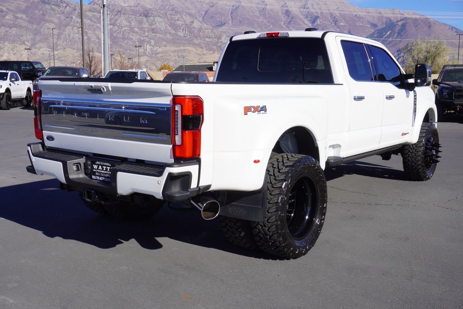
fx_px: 521
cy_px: 154
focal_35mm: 40
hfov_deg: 47.9
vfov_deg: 33.1
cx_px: 232
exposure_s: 1/160
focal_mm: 27
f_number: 11
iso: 100
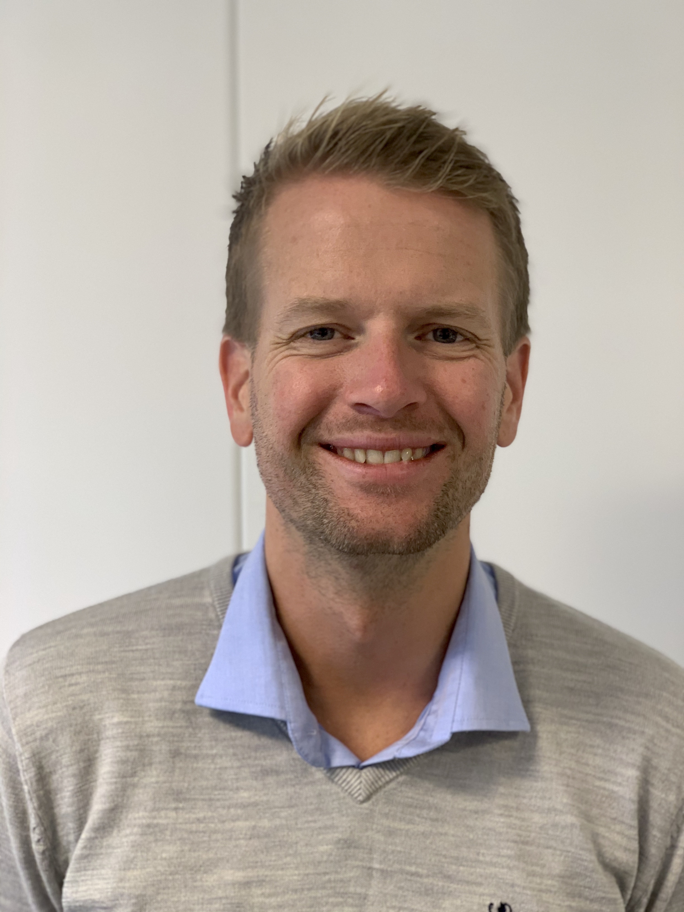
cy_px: 456
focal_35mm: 52
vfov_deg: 36.8
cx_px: 342
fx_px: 1370
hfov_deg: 28.0
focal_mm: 6
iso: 100
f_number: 2.4
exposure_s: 1/50
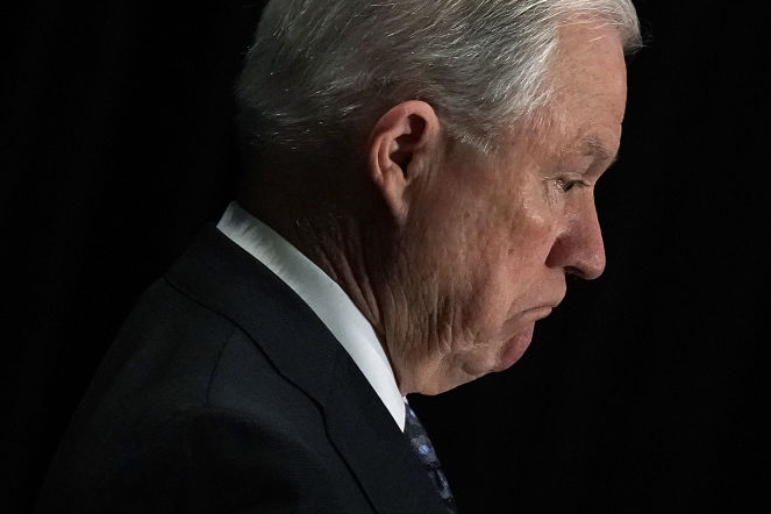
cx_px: 178
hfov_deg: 3.3
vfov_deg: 2.2
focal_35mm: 618
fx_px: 13234
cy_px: 216
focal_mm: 400
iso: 6400
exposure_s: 1/320
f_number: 5.6
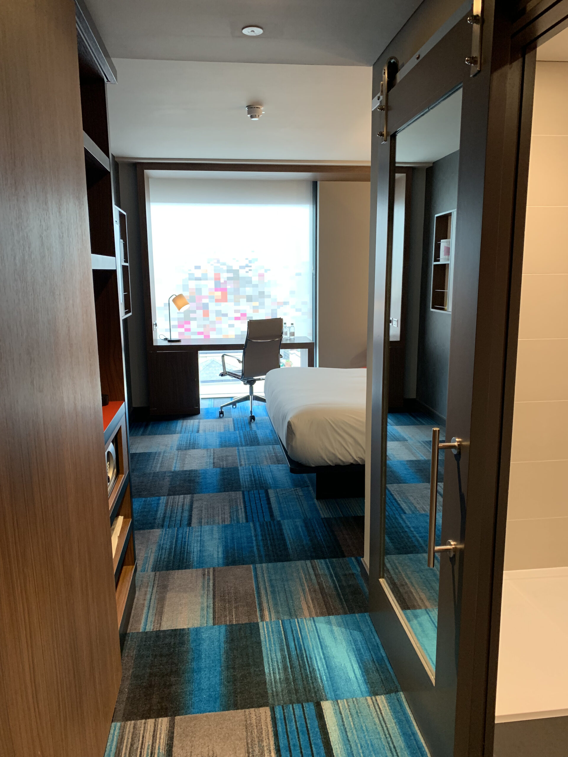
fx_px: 569
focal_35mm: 26
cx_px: 284
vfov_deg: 67.3
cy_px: 378
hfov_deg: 53.1
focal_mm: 4.25
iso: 160
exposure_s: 1/50
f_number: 1.8
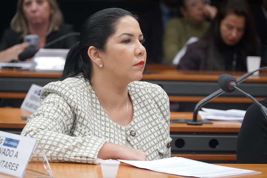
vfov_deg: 8.7
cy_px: 89
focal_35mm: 157
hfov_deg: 13.1
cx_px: 134
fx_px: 1164
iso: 3200
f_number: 4
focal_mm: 105
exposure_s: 1/320
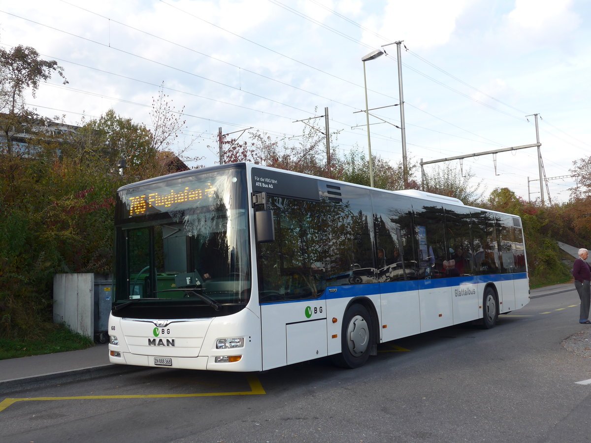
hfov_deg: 51.4
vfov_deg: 39.7
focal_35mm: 36
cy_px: 222
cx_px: 296
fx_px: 615
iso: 80
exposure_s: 1/500
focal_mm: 7.5
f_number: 2.8
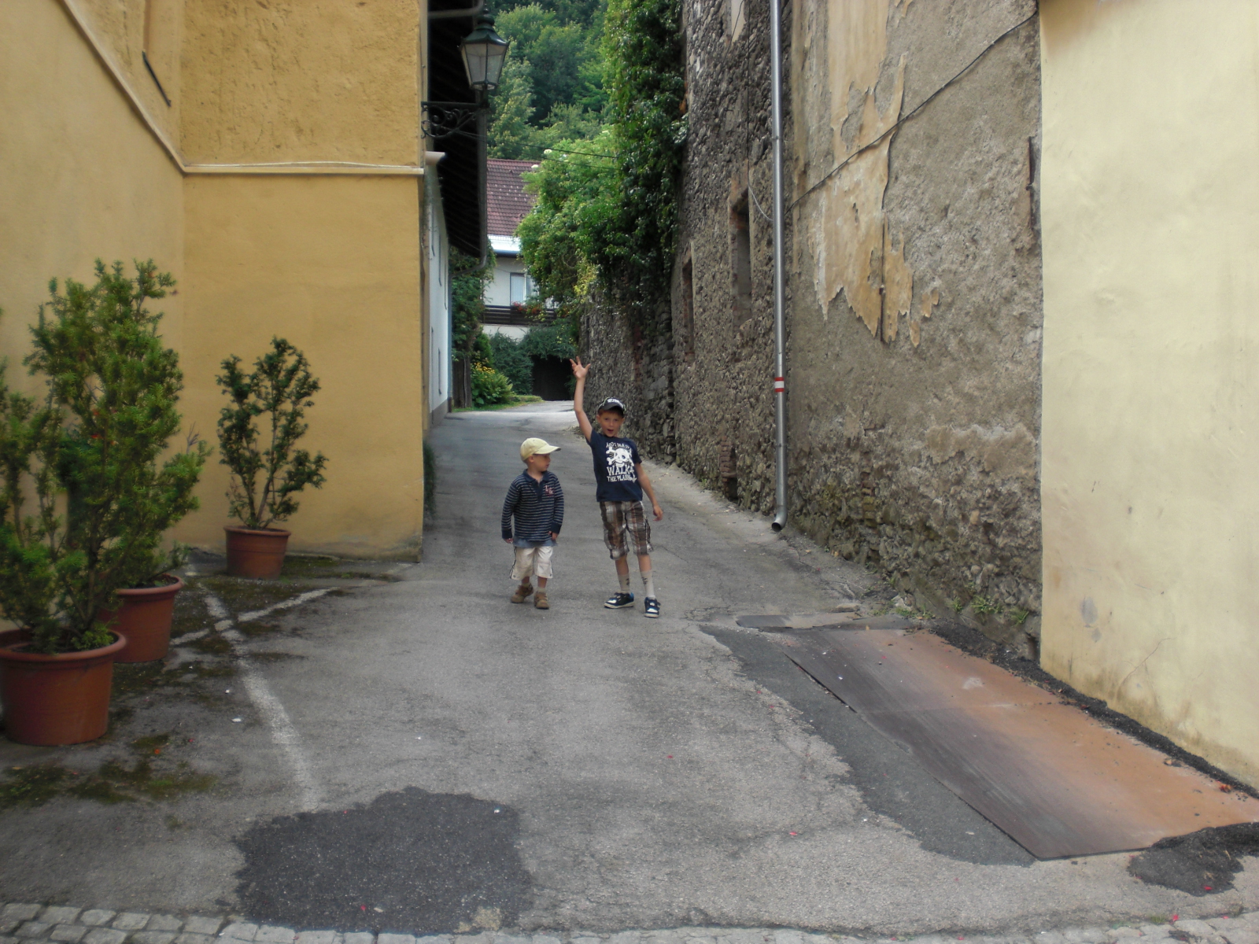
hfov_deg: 49.0
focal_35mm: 38
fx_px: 1382
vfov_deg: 37.7
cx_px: 630
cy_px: 472
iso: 64
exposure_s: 1/250
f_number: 3.1
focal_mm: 6.3
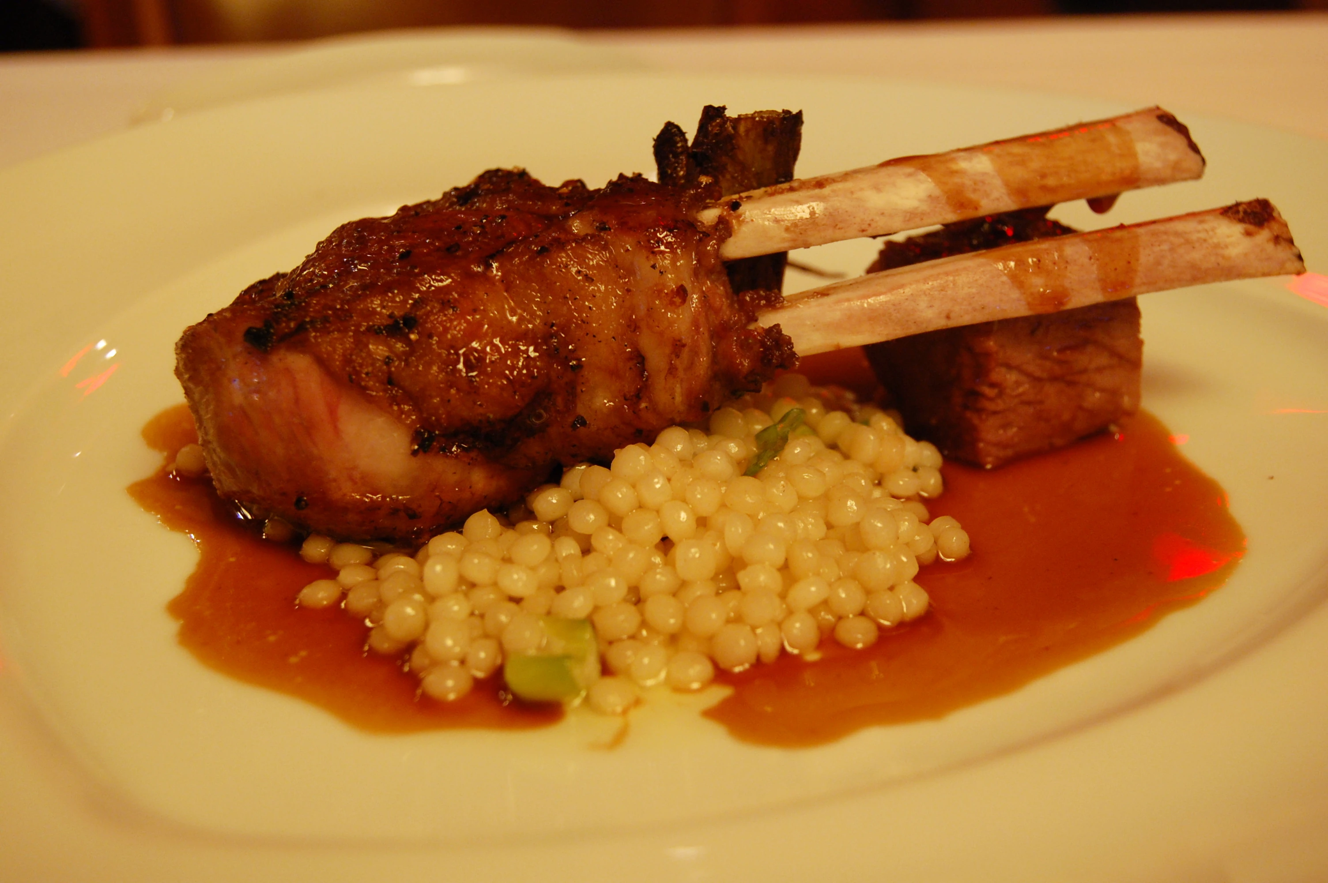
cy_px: 442
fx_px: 1659
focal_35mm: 45
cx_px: 664
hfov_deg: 43.6
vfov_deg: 29.8
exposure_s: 1.3
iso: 800
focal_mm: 30
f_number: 5.6
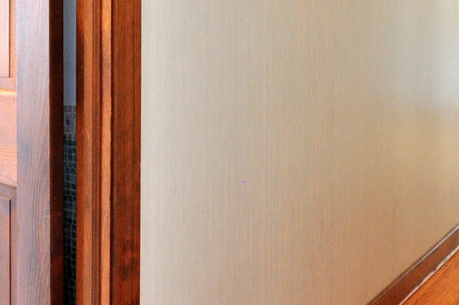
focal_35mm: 51
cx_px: 162
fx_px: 649
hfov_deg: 38.6
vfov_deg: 25.5
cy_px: 26
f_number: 5
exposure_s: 1/10
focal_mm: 12
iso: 500
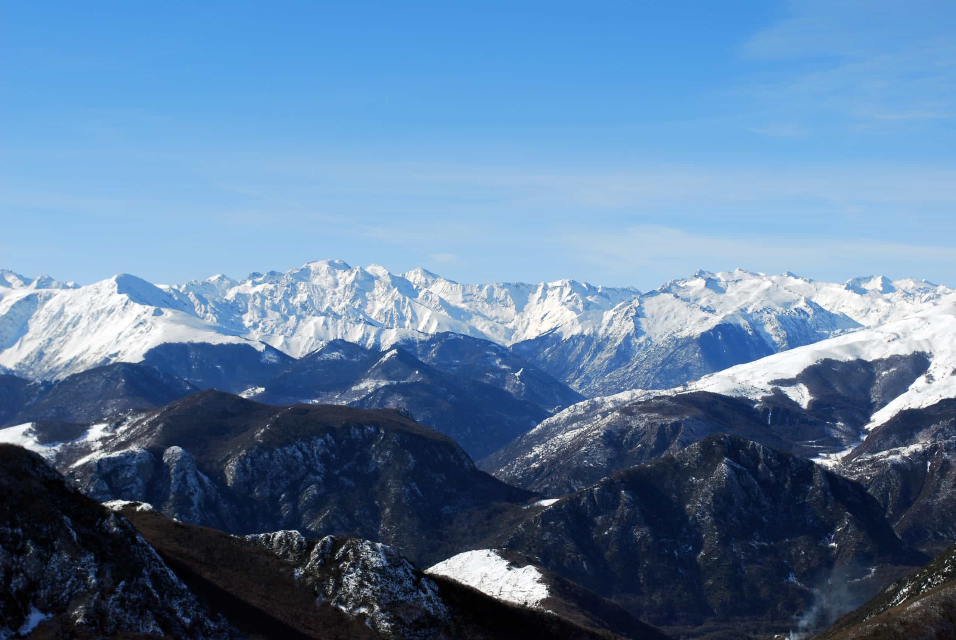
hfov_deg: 28.0
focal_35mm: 72
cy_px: 320
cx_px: 478
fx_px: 1914
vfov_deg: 19.0
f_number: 9
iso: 100
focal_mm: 48
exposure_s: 1/320
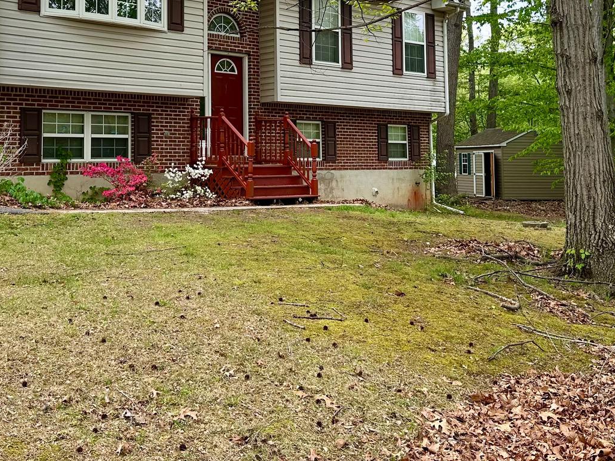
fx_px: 853
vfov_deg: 29.5
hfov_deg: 39.5
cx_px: 258
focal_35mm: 48
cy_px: 86
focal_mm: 6.86
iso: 80
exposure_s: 1/529
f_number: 1.78
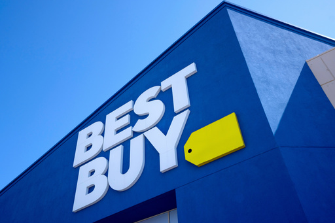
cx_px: 168
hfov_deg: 58.7
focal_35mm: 32
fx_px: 298
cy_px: 112
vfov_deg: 41.1
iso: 250
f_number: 4.5
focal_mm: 32
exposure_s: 1/2000
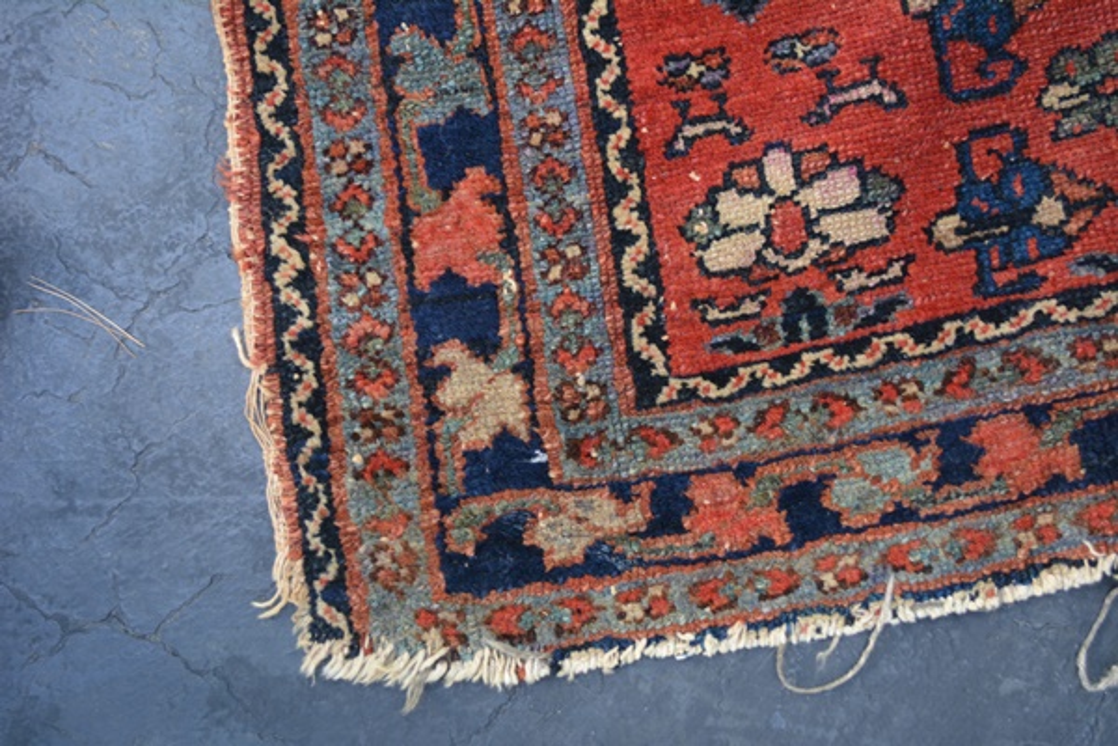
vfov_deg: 25.1
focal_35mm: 54
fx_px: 1677
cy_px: 373
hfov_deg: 36.9
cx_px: 559
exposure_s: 1/100
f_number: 5
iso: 400
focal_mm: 36
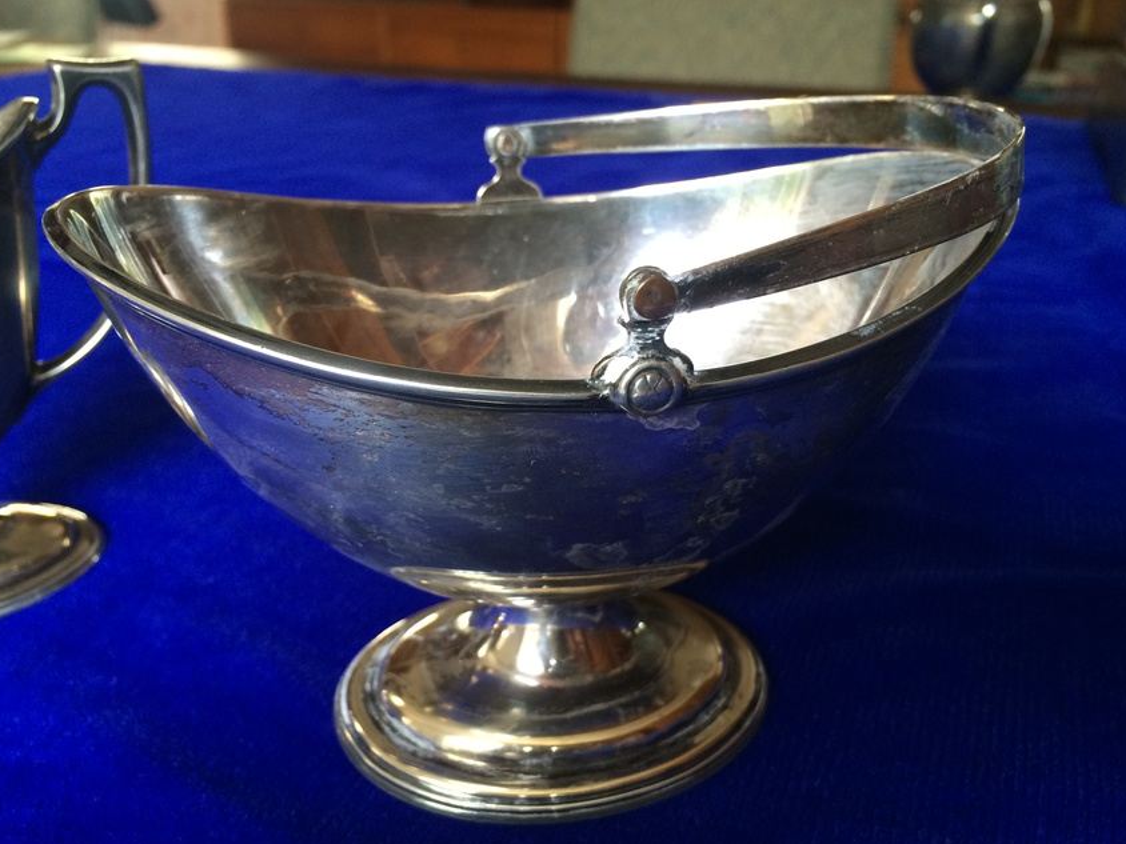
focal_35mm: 32
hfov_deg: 56.8
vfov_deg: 44.2
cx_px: 558
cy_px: 427
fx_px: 1041
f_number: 2.2
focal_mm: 4.12
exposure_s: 1/30
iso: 125
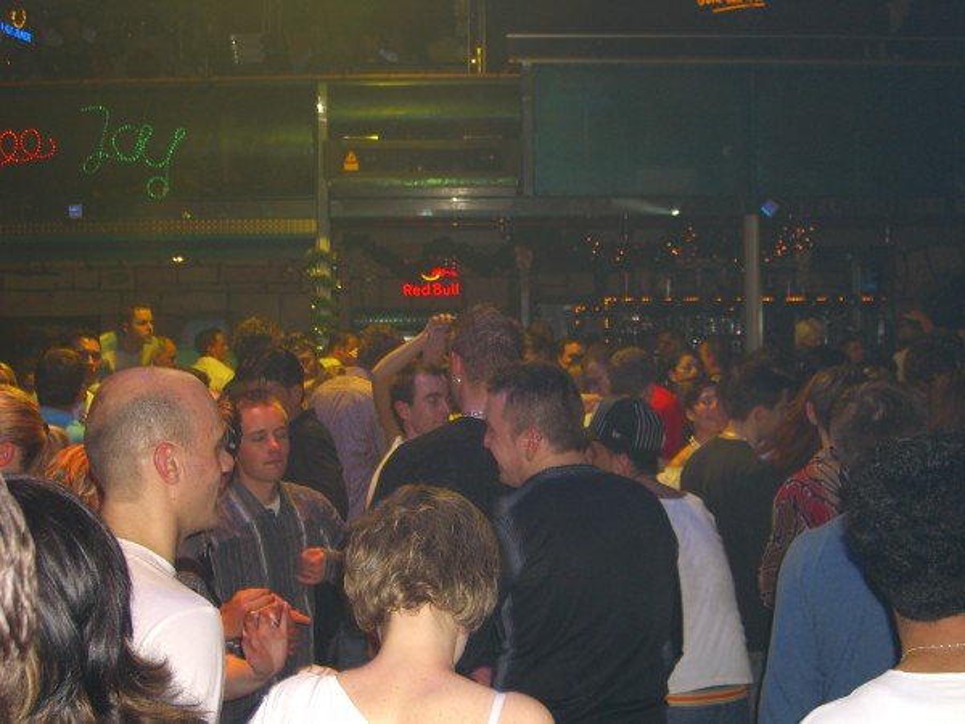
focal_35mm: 46
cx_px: 482
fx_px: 1282
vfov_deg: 31.5
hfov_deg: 41.2
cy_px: 362
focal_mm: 9.5
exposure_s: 1/60
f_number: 3.1
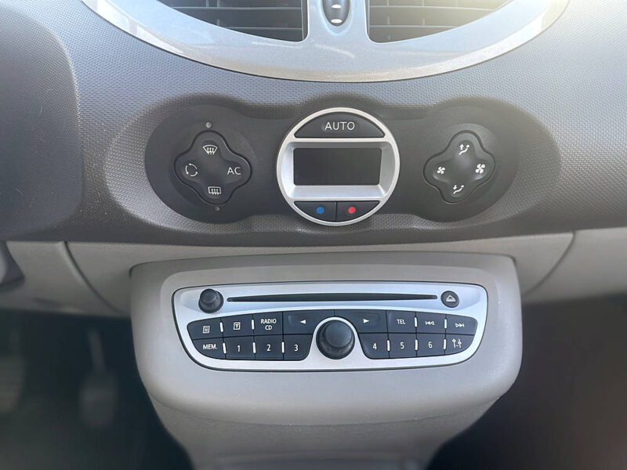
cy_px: 235
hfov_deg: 67.3
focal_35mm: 26
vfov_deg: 53.1
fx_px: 471
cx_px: 314
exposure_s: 1/121
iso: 80
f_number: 1.6
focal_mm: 5.1
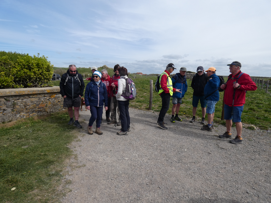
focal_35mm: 20
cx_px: 136
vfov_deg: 66.0
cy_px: 102
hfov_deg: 81.7
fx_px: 157
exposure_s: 1/1000
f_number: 3.2
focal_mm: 3.6
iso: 80
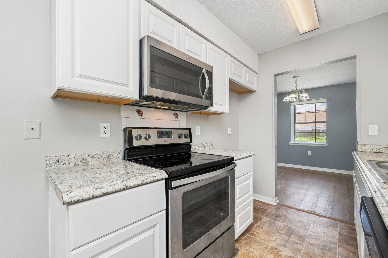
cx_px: 194
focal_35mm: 14
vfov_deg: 79.1
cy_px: 129
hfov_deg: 102.3
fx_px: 156
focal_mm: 14.5
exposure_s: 1/100
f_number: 8
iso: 320
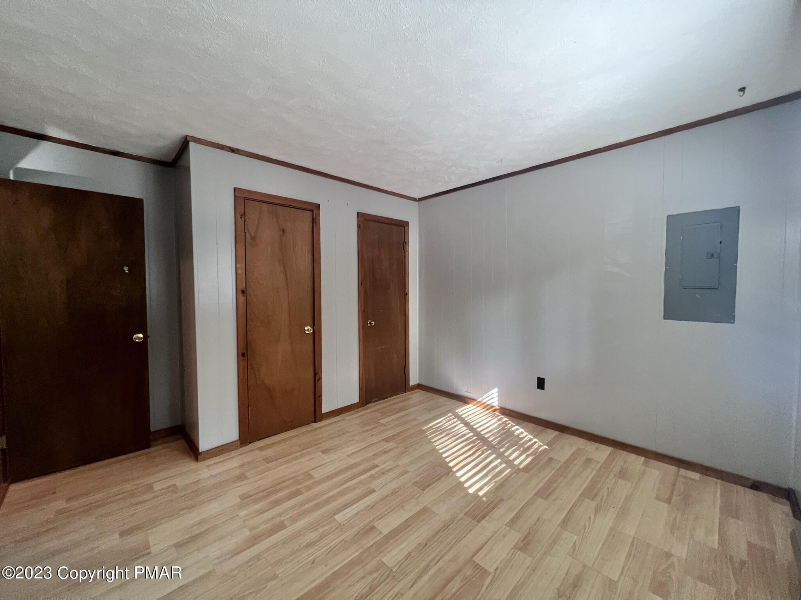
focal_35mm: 13
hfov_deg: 106.2
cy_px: 300
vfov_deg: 89.9
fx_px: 301
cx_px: 400
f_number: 1.8
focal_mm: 1.57
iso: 500
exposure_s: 1/60
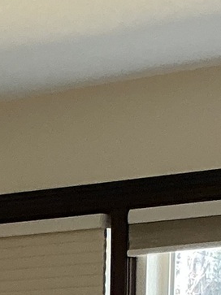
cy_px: 812
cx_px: -59
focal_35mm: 184
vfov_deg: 9.1
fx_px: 1567
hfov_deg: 8.0
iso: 100
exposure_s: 1/60
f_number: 1.8
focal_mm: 3
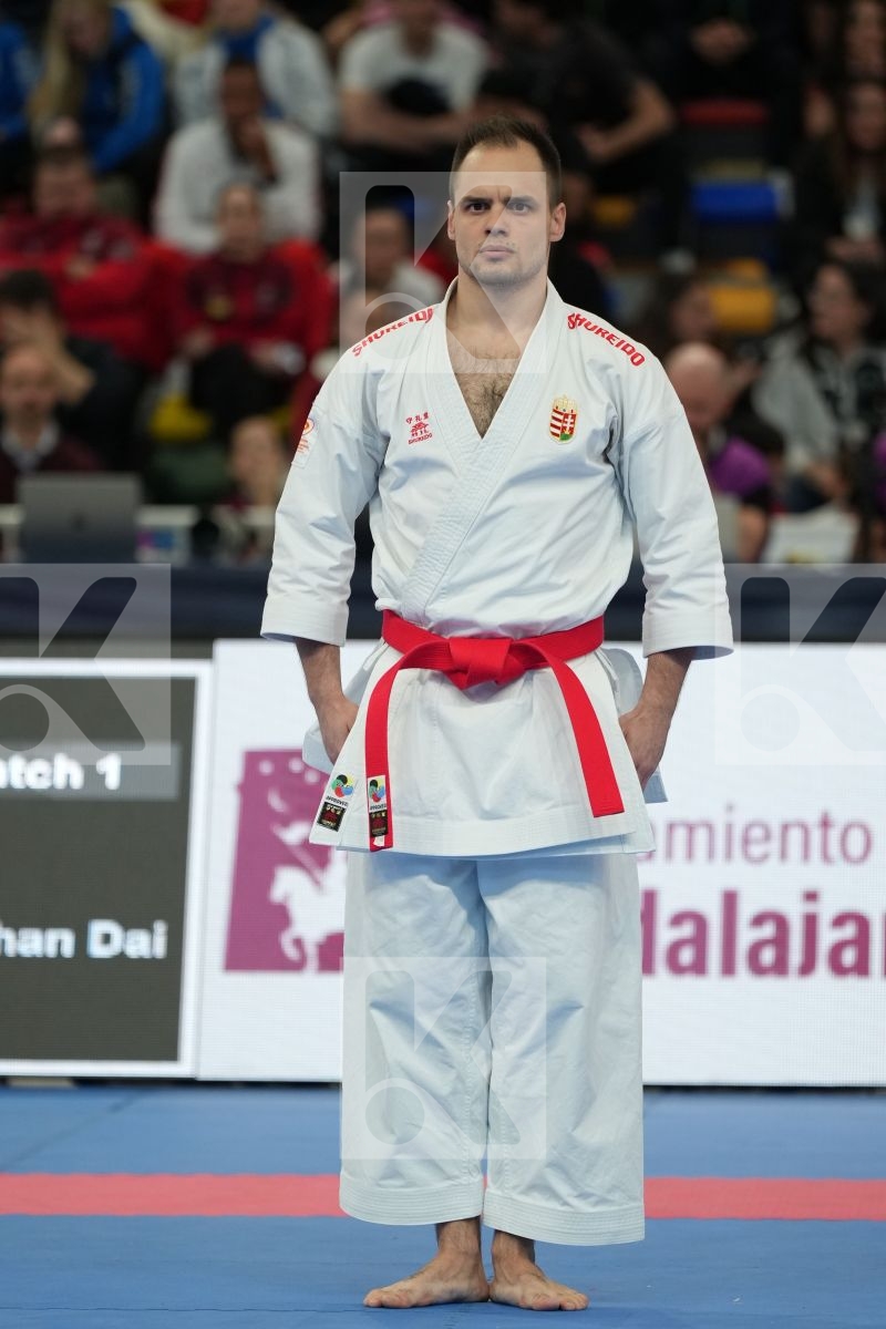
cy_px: 664
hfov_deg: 5.0
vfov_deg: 7.4
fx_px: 10225
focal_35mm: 277
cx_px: 443
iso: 1000
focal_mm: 185
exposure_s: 1/500
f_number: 2.8
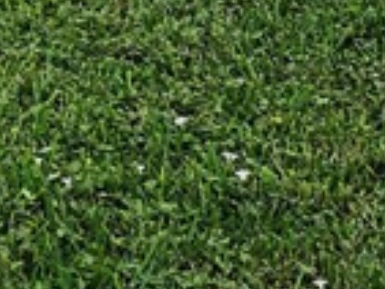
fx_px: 1859
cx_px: -644
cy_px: -472
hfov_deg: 9.9
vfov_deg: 8.0
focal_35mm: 167
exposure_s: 1/667
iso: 10
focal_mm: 6.3
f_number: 1.7
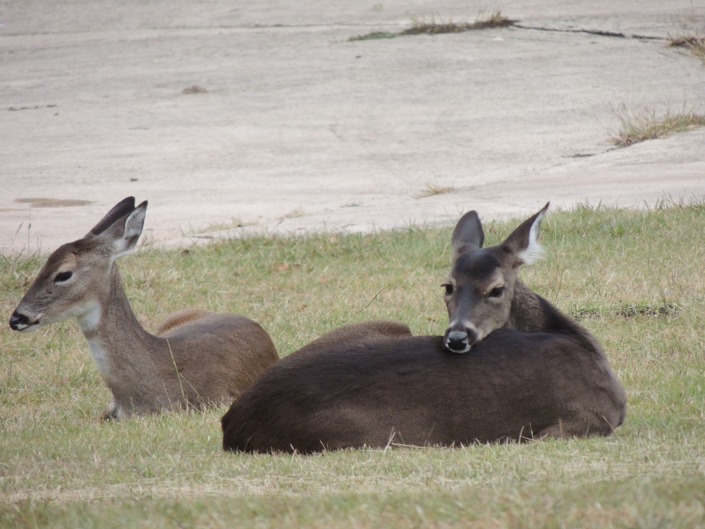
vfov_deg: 1.9
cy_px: 264
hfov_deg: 2.5
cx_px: 352
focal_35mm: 800
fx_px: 16293
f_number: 5.2
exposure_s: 1/500
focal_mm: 142.6
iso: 560
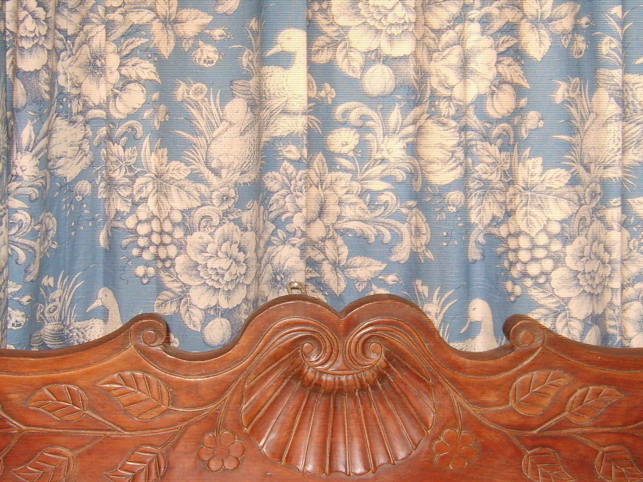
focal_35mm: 64
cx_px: 318
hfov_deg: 30.3
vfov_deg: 22.9
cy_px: 312
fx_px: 1189
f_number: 2.8
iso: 100
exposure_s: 1/30
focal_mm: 7.4
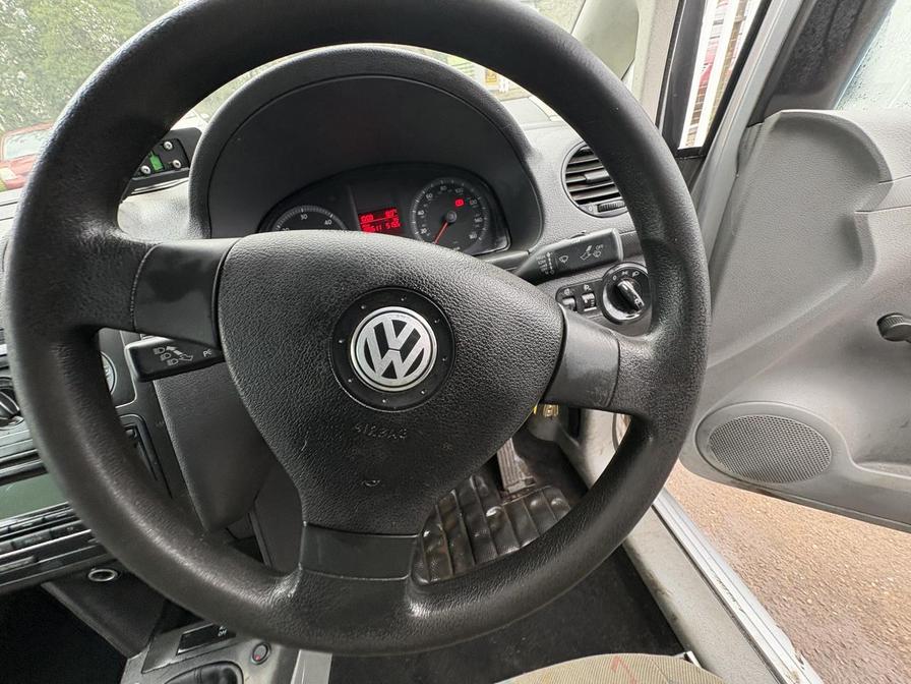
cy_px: 342
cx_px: 456
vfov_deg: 85.7
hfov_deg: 102.1
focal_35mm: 14
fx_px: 368
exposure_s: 1/82
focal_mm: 2.22
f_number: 2.2
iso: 200
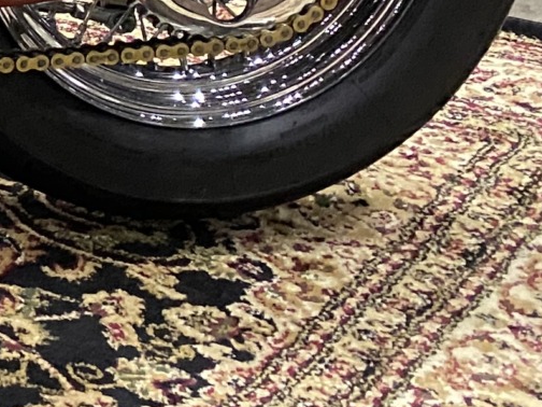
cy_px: -379
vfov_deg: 10.4
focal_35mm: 132
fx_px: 2067
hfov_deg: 12.1
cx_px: -742
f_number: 1.8
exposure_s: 1/34
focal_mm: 4.25
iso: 640
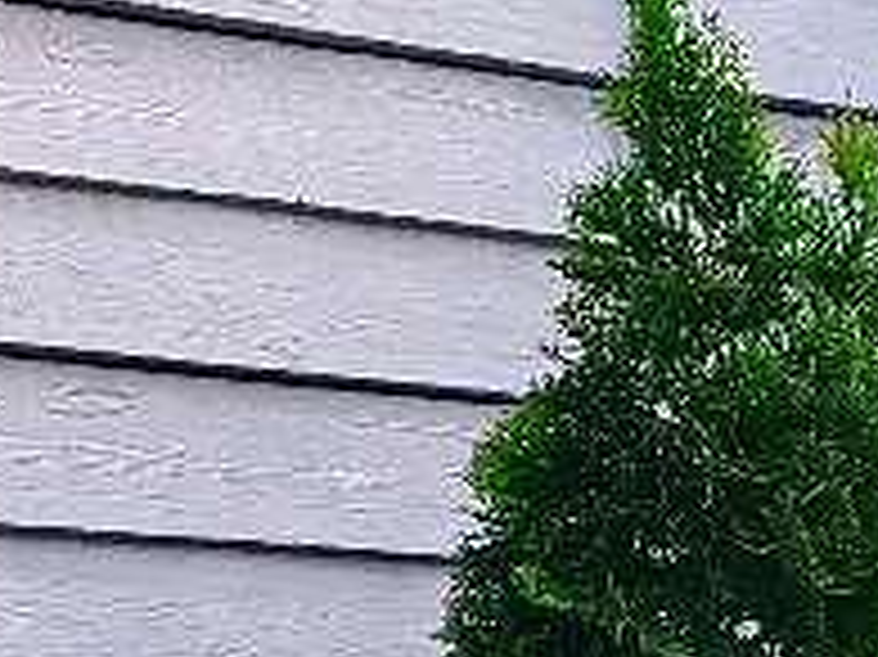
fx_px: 7022
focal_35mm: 277
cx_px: -914
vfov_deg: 5.2
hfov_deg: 6.9
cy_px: 1530
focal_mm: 6.12
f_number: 1.9
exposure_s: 1/100
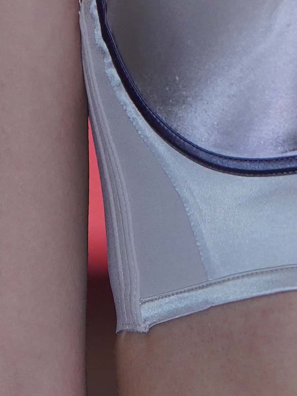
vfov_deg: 1.8
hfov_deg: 1.4
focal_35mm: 1075
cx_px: 265
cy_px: 434
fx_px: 12298
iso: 250
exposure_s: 1/200
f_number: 4
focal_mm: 135
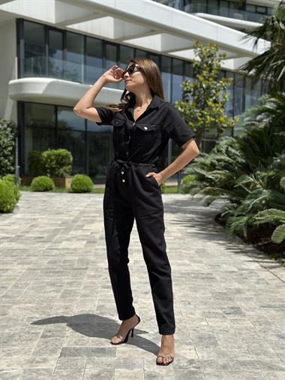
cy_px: 190
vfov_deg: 39.6
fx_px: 526
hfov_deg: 30.3
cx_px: 142
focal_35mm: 48
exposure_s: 1/7634
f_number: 1.78
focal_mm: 6.86
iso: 80
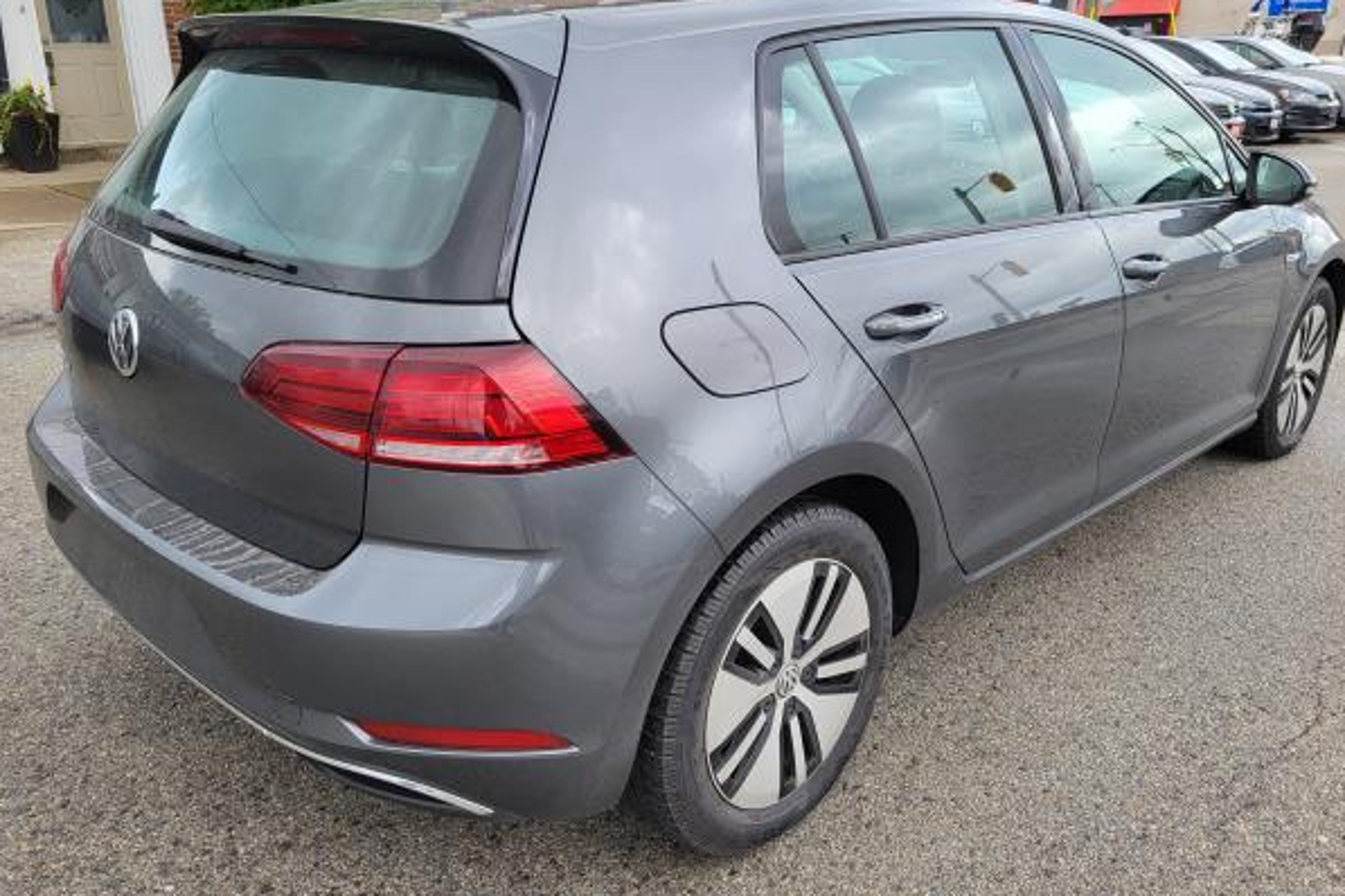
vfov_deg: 44.9
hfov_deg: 63.7
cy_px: 419
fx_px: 1083
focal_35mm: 29
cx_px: 676
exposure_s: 1/254
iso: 40
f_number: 1.8
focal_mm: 5.4
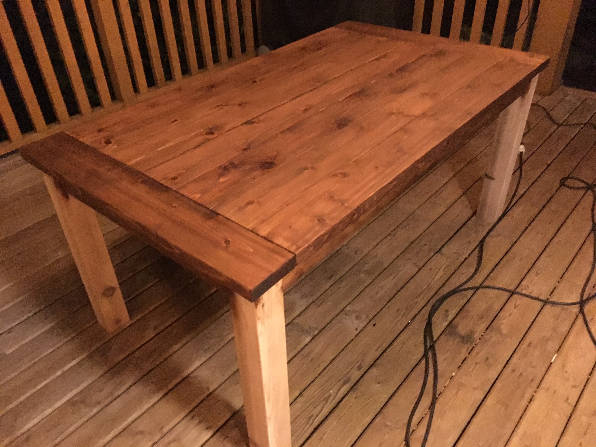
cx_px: 298
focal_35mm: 29
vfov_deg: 48.2
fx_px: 499
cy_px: 224
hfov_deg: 61.7
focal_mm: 4.15
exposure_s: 1/15
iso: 1000
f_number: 2.2
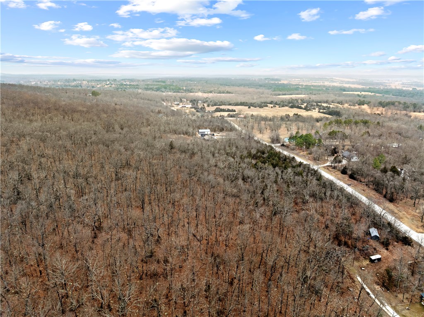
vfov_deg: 56.7
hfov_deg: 71.6
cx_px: 212
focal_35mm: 24
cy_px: 158
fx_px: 294
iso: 110
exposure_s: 1/1250
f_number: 2.8
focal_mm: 12.29
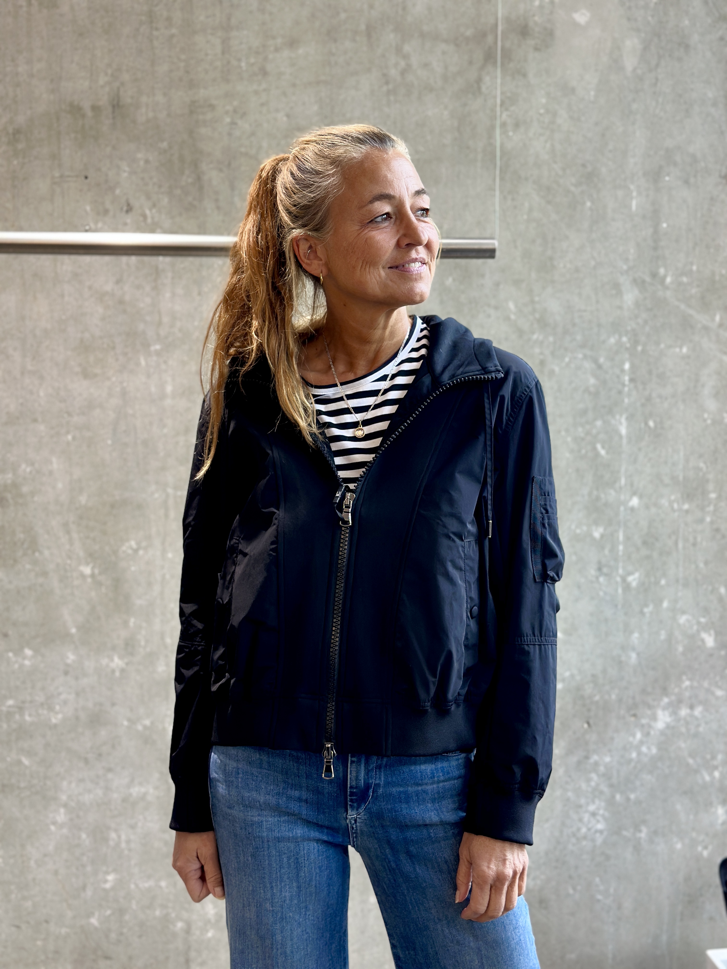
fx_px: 1344
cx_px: 364
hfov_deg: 30.3
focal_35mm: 48
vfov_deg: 39.7
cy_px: 484
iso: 125
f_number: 1.78
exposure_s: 1/100
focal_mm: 6.86
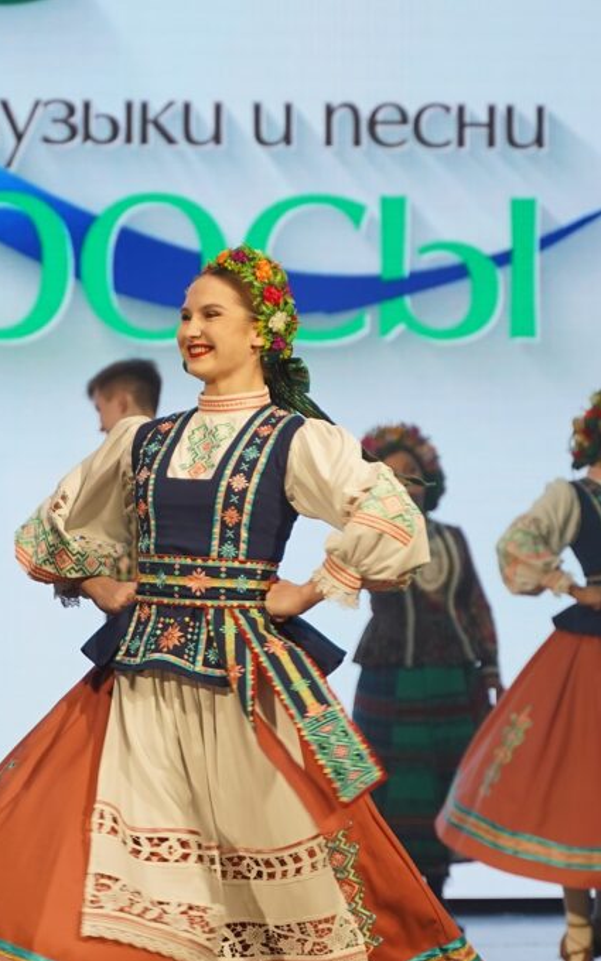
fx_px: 4508
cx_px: 105
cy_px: 481
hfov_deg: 7.6
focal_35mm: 172
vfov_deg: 12.2
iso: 320
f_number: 2.8
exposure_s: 1/200
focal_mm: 75
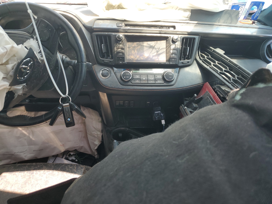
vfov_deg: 53.1
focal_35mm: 26
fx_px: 204
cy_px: 102
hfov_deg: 67.3
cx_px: 136
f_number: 1.5
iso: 50
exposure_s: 1/192
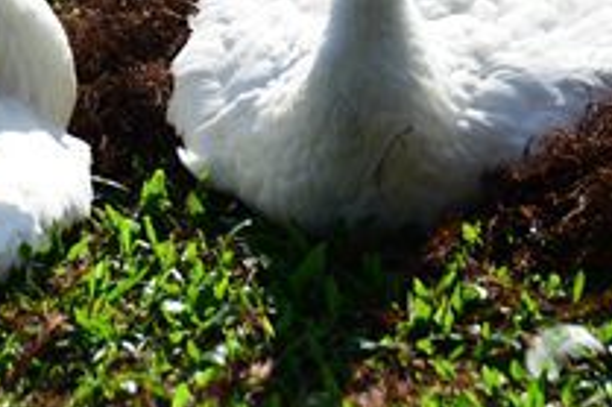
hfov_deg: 13.5
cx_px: 129
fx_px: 2565
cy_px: 15
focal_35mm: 151
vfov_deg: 9.0
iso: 100
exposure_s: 1/500
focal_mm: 42
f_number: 5.6
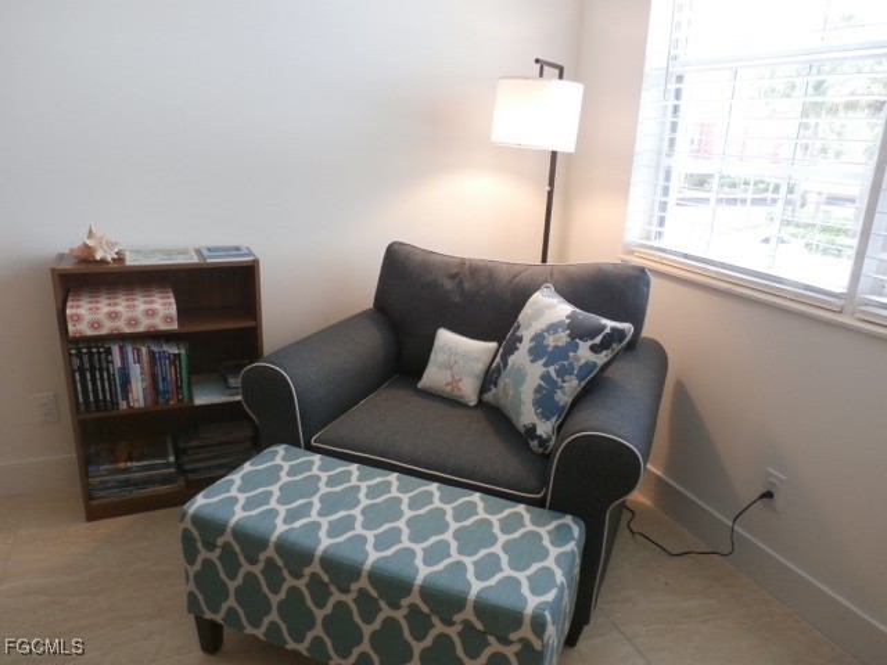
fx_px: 641
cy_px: 332
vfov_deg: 54.9
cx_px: 444
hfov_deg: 69.4
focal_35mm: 25
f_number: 3
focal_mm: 4.5
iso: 200
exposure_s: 1/30
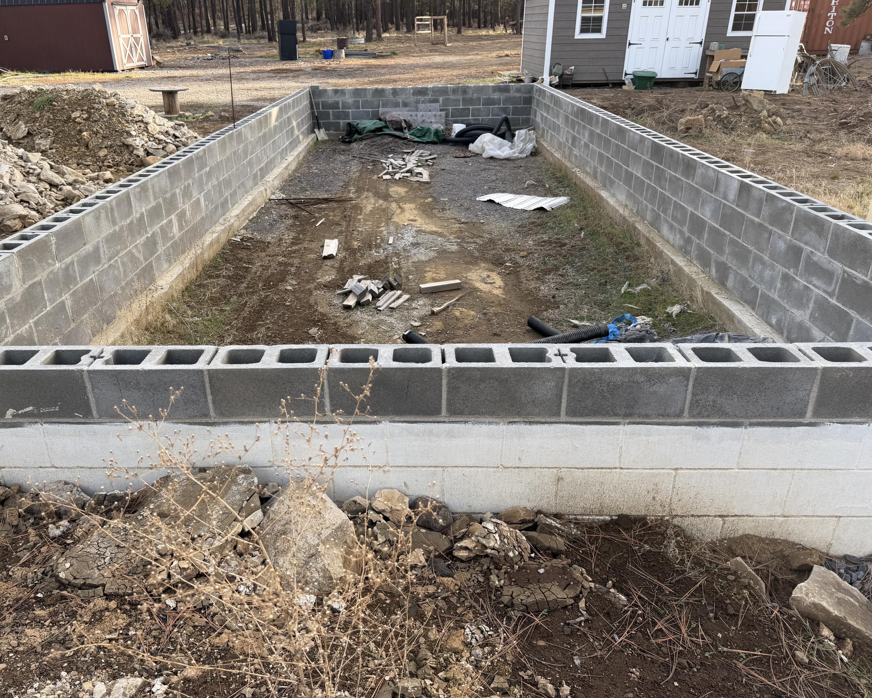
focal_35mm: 26
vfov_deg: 54.9
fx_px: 671
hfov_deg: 65.9
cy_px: 350
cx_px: 392
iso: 80
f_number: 1.78
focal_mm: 6.76
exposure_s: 1/507
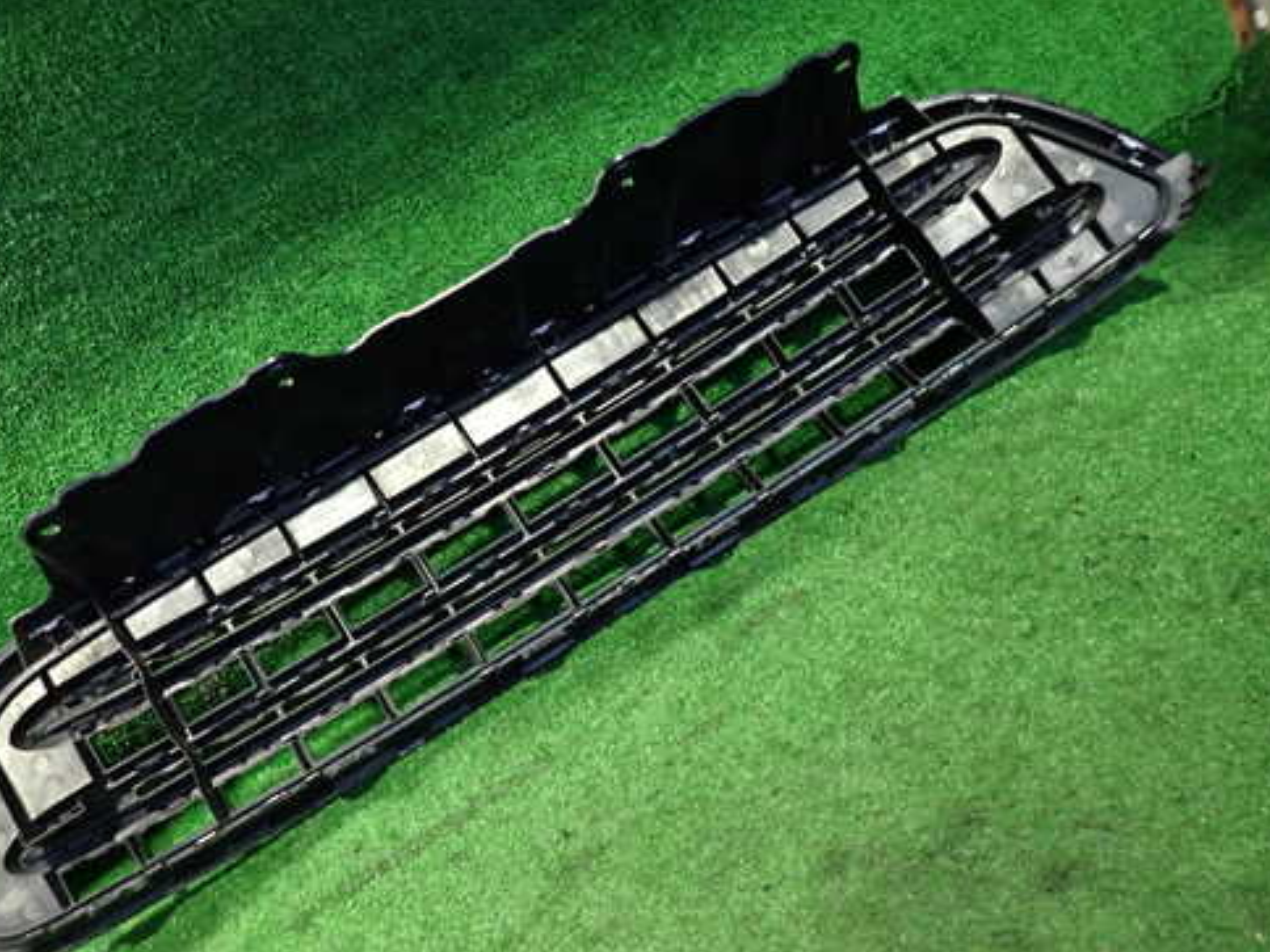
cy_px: 517
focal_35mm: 31
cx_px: 583
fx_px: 1137
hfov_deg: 58.3
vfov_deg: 45.4
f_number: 2
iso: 400
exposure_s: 1/30
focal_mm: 4.5
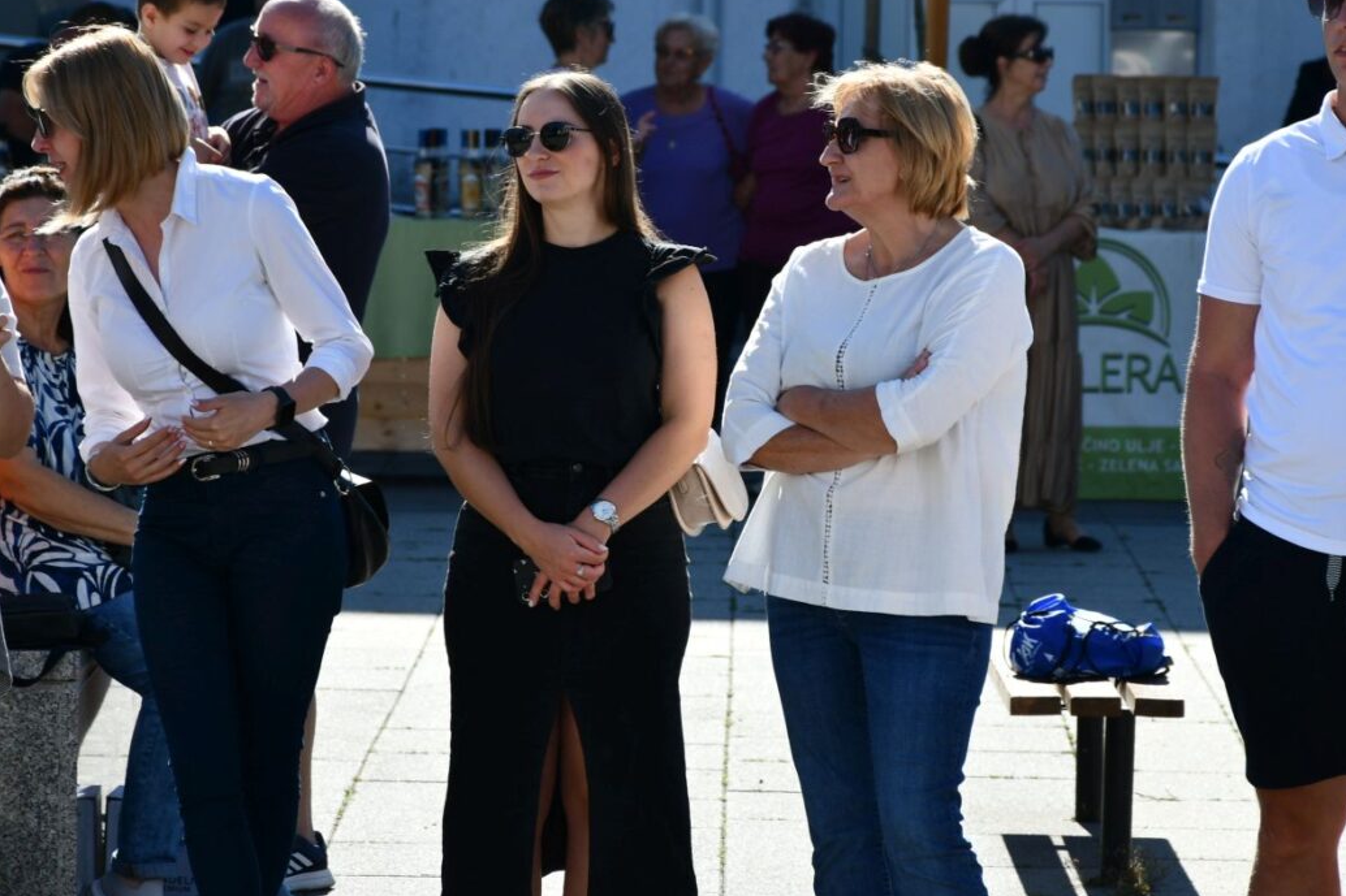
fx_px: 7925
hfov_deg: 9.7
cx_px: 715
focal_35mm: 212
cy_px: 384
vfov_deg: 6.5
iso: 110
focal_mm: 116
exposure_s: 1/250
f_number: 8
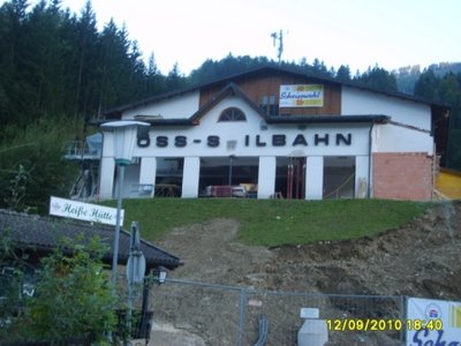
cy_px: 173
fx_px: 693
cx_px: 230
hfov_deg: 36.8
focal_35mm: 52
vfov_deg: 28.0
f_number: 3.3
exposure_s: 1/45
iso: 64
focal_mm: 8.7
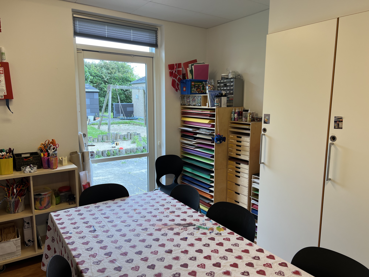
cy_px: 138
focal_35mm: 26
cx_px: 184
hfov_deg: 67.3
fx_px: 277
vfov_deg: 53.1
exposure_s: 1/117
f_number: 1.5
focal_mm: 5.7
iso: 32
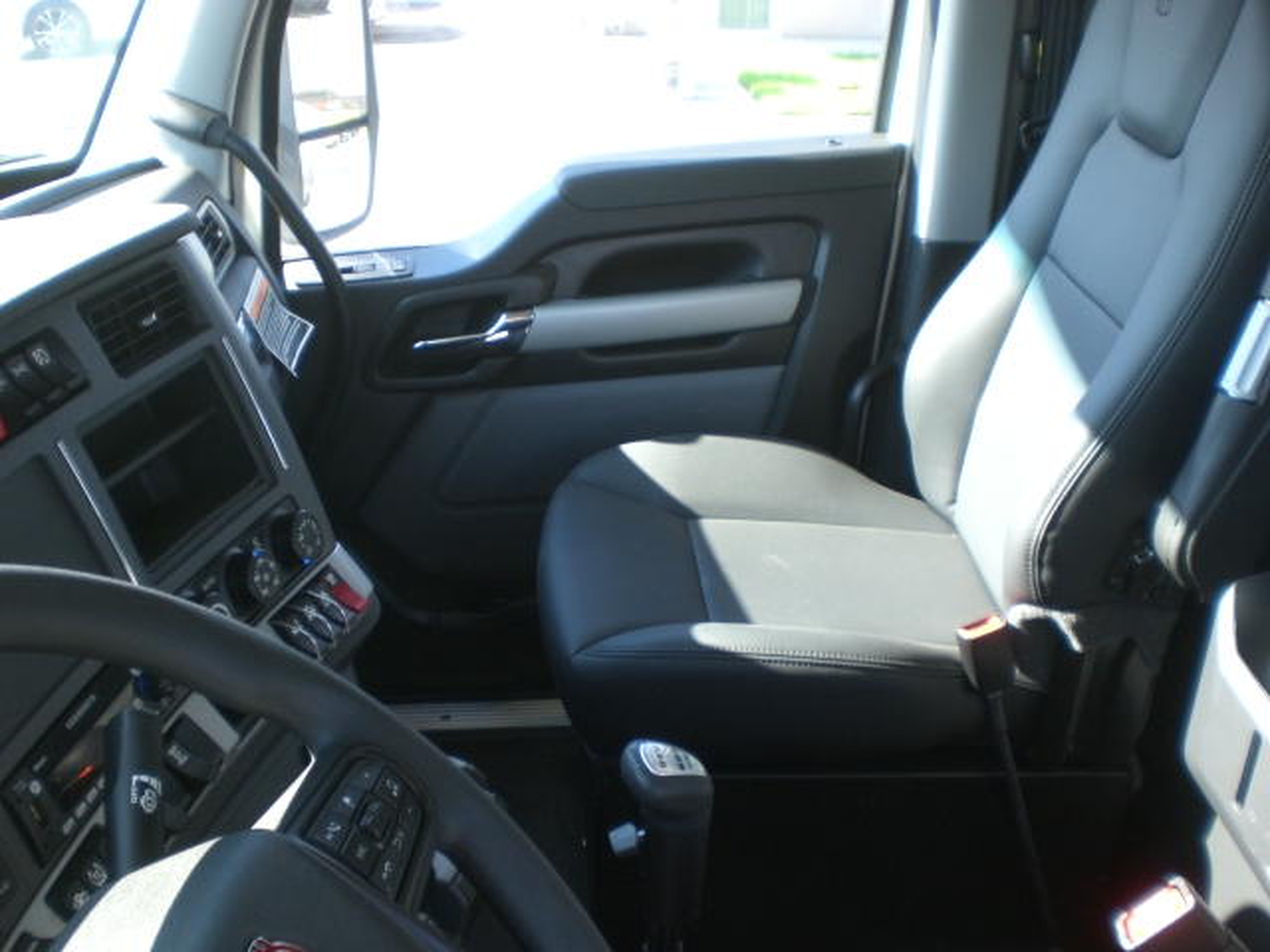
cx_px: 635
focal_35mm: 38
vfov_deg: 37.7
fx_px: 1394
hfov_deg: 49.0
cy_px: 476
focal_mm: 6.3
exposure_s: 1/80
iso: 100
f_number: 3.1
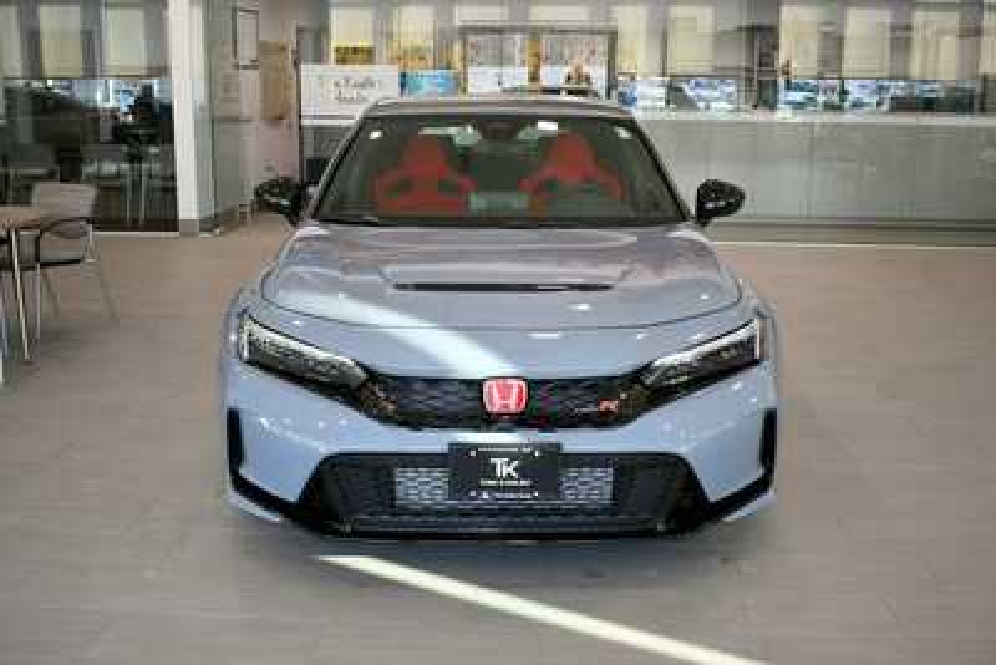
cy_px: 332
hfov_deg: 51.9
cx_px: 498
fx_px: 1024
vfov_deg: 36.0
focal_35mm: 37
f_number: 4
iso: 500
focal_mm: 25
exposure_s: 1/250
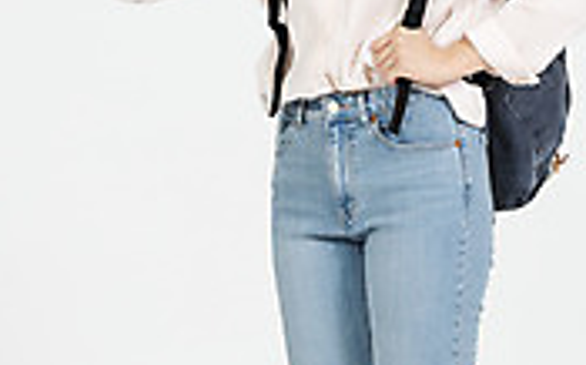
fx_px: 3351
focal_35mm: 210
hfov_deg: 10.0
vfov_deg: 6.2
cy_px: 174
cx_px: 363
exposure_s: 1/125
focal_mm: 90
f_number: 14
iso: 100
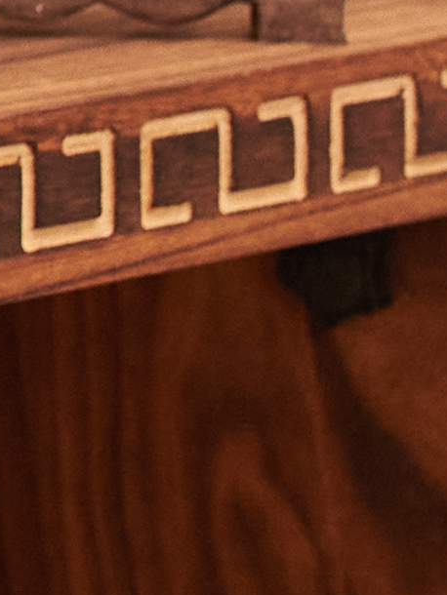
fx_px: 5712
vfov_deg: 5.6
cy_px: -1124
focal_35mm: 332
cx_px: -1585
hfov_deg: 4.1
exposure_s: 1/80
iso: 900
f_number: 4.5
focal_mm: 35
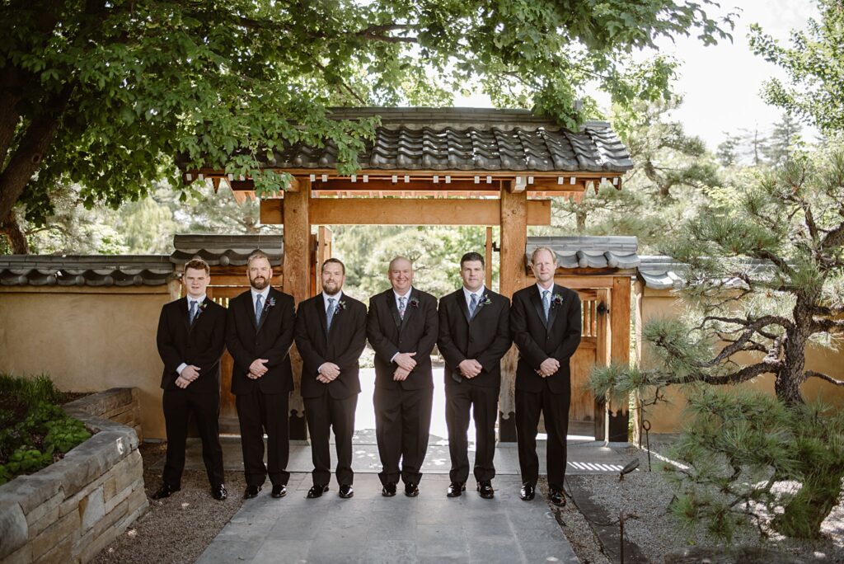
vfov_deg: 37.9
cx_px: 422
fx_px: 821
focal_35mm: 35
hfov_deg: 54.4
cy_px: 282
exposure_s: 1/640
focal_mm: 35
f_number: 1.8
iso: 200
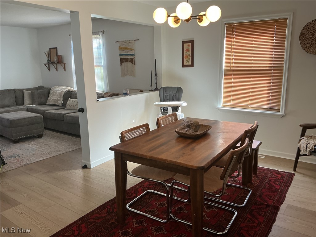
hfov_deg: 61.7
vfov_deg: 48.2
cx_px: 158
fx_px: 265
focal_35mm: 29
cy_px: 118
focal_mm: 3
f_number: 1.8
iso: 50
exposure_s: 1/60
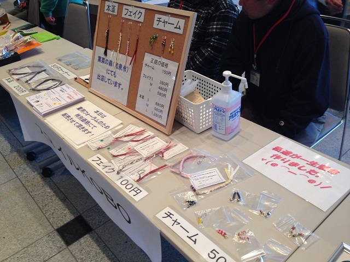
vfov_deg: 42.9
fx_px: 334
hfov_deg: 55.4
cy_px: 131
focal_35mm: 33
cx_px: 175
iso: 50
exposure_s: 1/20
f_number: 2.4
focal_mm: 4.12
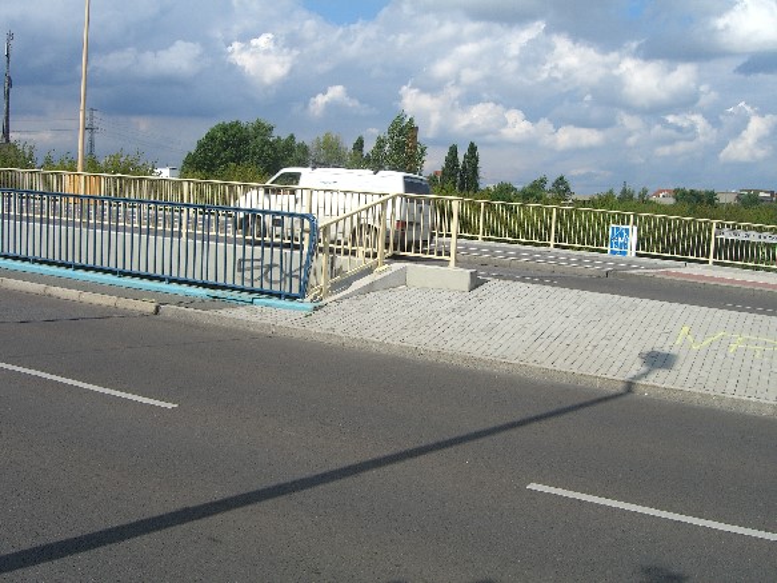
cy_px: 292
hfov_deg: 49.0
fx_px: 853
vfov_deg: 37.7
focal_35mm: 38
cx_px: 388
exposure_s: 1/200
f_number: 8
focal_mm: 7.9
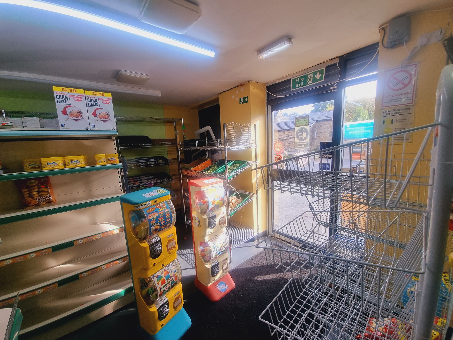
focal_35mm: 13
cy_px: 170
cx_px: 226
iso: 50
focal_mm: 2.2
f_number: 2.2
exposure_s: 1/157
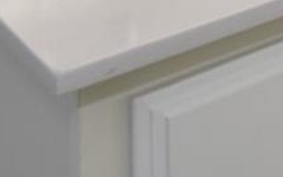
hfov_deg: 11.5
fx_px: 863
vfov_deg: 8.4
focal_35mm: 112
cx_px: 835
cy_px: -453
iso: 200
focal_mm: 10
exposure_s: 1/100
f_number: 5
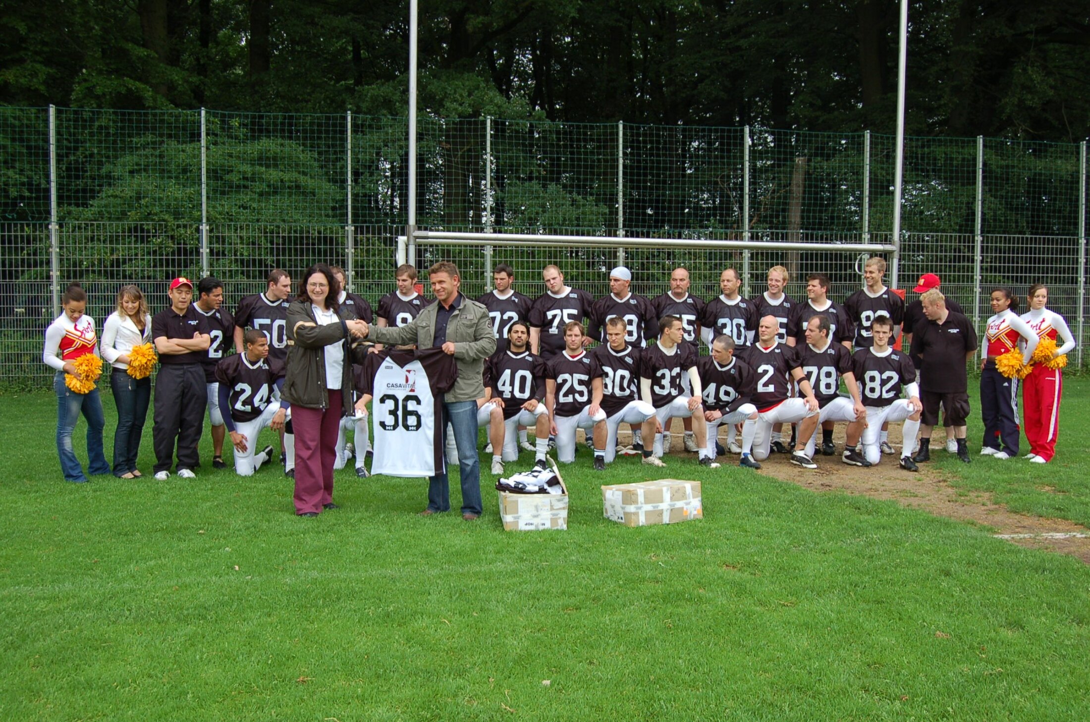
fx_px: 997
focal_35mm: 33
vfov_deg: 39.8
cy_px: 361
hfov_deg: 57.3
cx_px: 545
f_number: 5.6
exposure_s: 1/125
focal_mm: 22
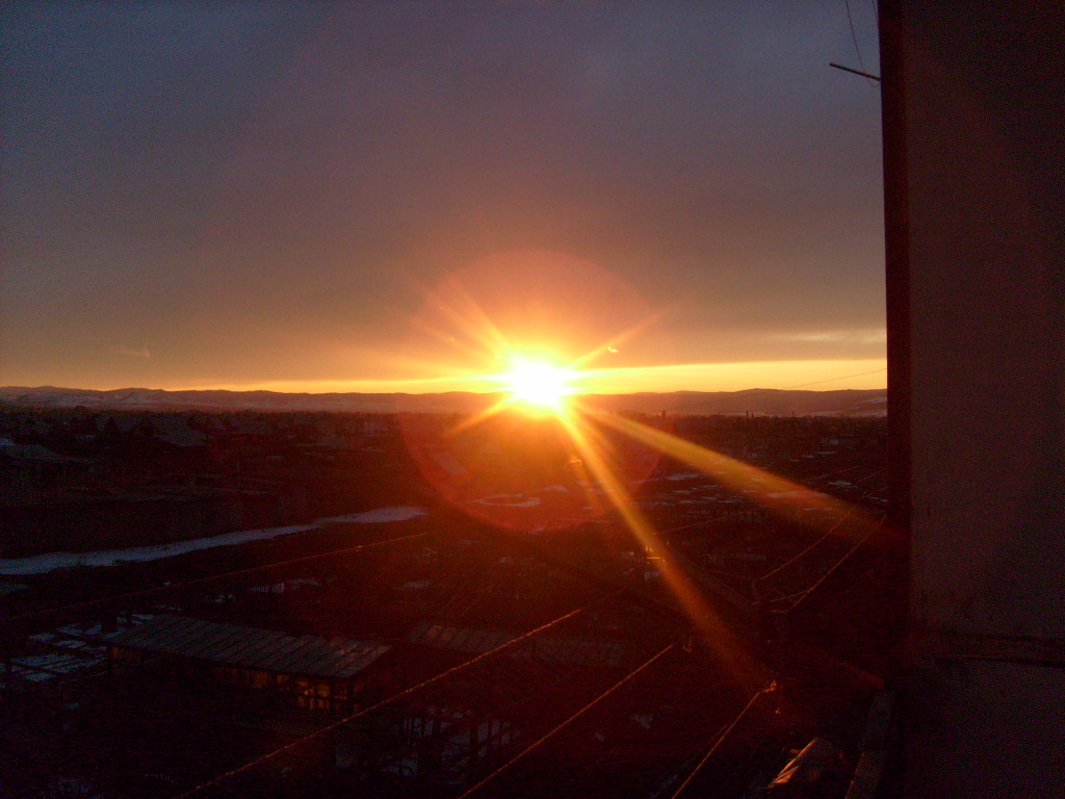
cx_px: 532
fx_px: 1077
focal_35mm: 35
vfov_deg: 40.7
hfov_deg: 52.6
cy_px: 400
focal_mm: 5.8
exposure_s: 1/90
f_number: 7.1
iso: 80
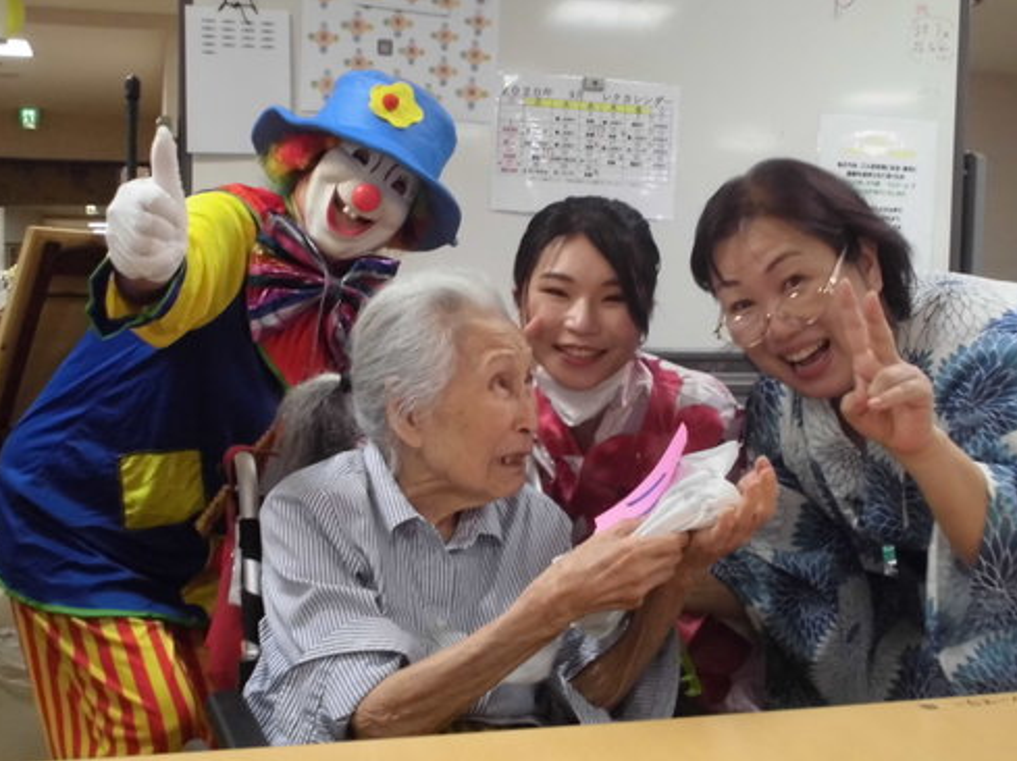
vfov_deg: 32.8
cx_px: 505
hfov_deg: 43.0
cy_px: 388
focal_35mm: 44
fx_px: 1292
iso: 400
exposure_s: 1/60
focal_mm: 7.8
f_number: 4.5
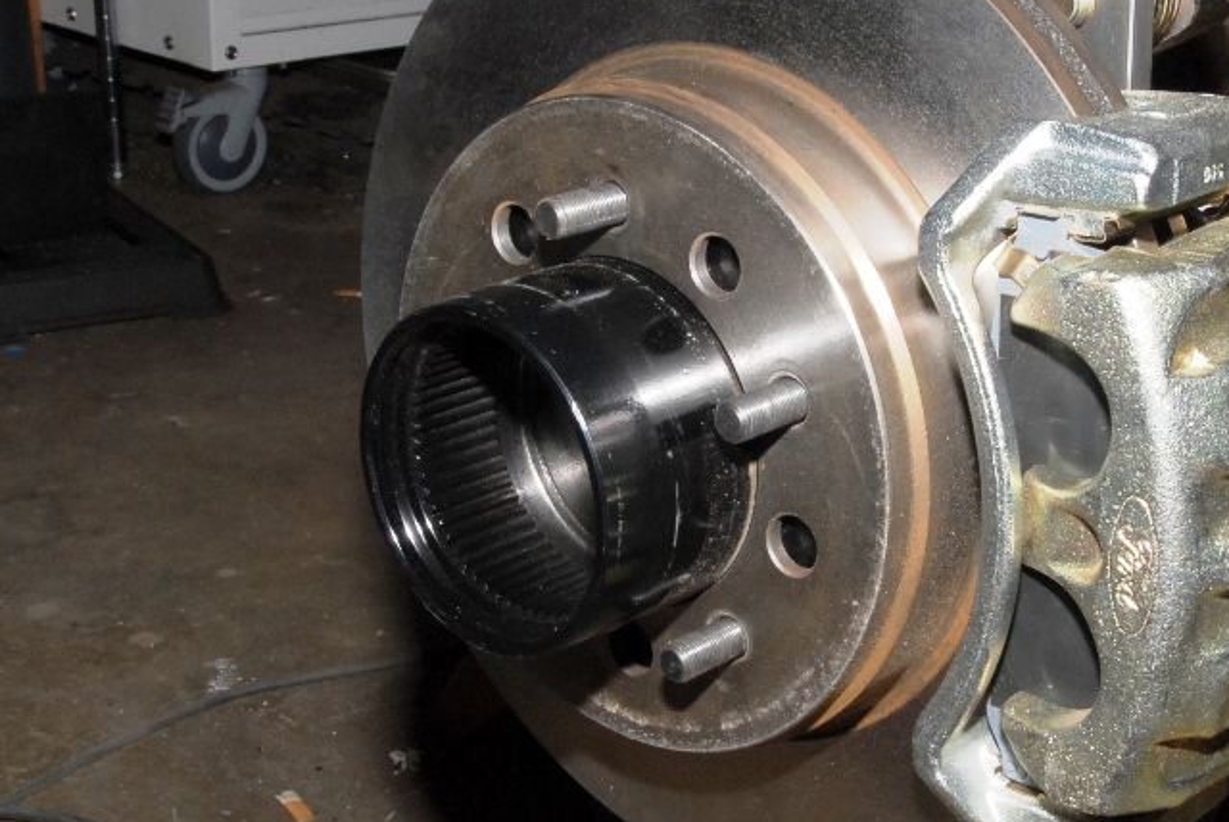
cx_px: 783
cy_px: 391
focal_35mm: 65
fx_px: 2214
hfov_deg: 30.9
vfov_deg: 21.0
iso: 400
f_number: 25
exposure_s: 1/60
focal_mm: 27
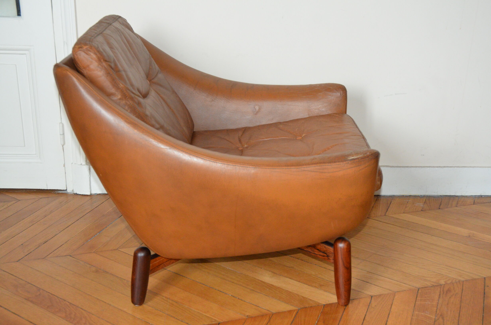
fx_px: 633
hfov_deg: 42.4
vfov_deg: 28.8
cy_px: 162
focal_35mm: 46
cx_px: 246
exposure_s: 1/60
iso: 2000
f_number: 6.3
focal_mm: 31
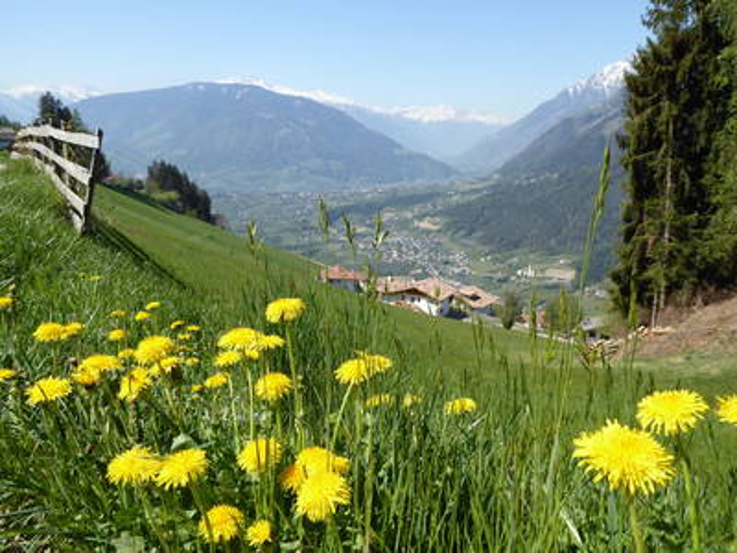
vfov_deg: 48.2
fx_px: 617
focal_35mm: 29
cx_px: 368
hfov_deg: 61.7
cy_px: 276
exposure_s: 1/800
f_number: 3.5
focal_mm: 5
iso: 100
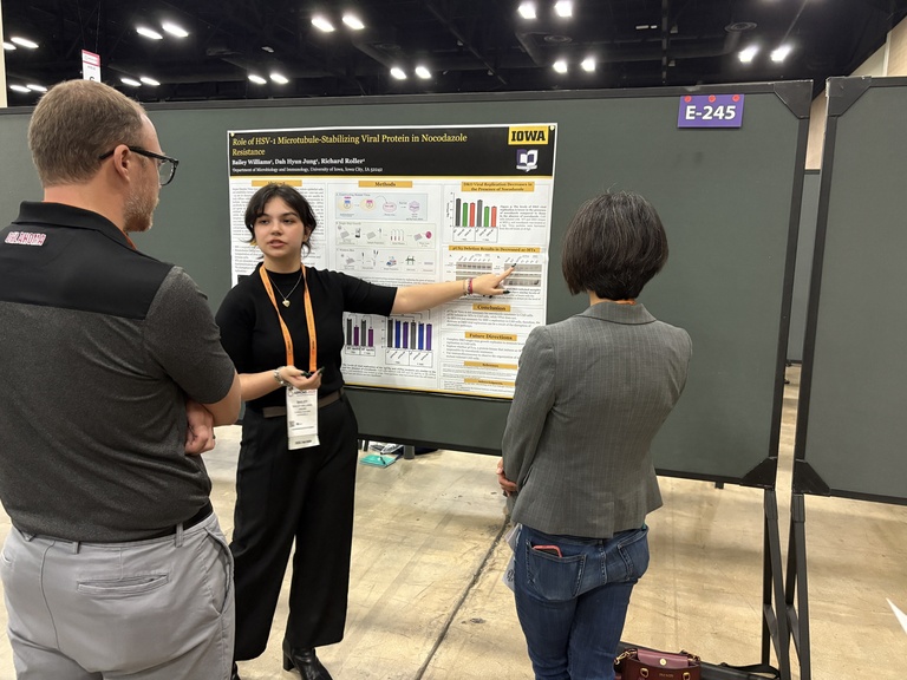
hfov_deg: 67.3
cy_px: 340
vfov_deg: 53.1
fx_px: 681
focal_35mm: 26
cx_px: 454
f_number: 1.6
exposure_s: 1/40
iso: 400
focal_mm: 5.96
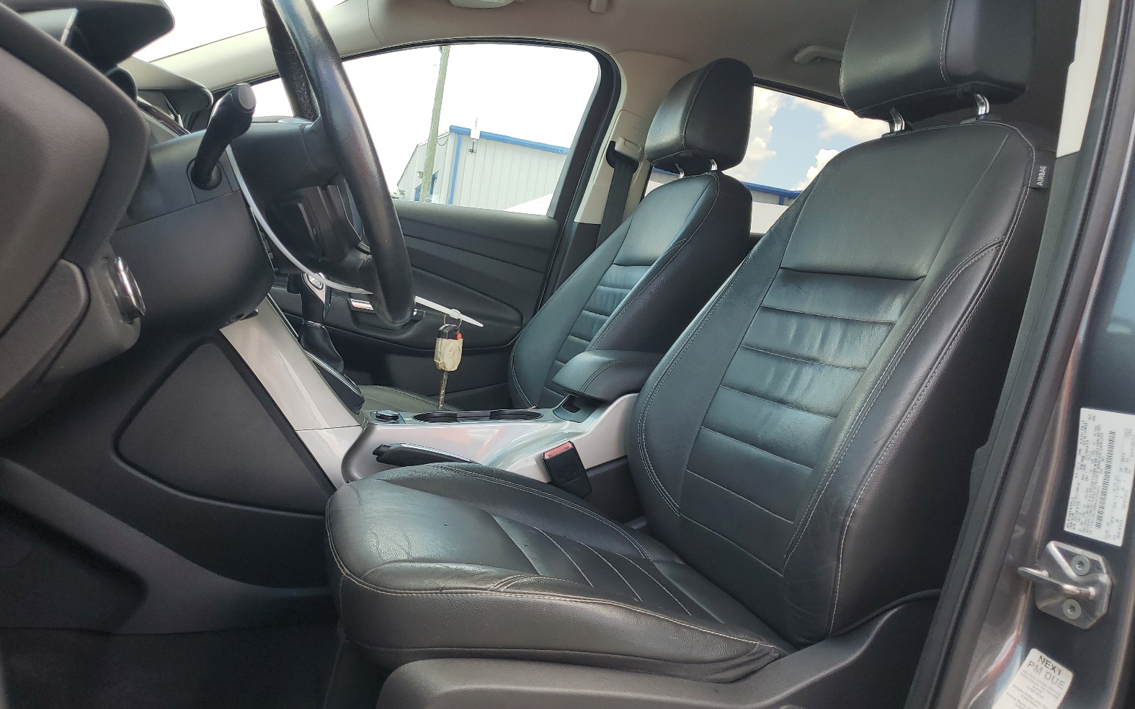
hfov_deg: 66.5
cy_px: 358
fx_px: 866
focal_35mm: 28
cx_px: 563
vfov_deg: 44.5
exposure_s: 1/400
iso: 50
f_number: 1.5
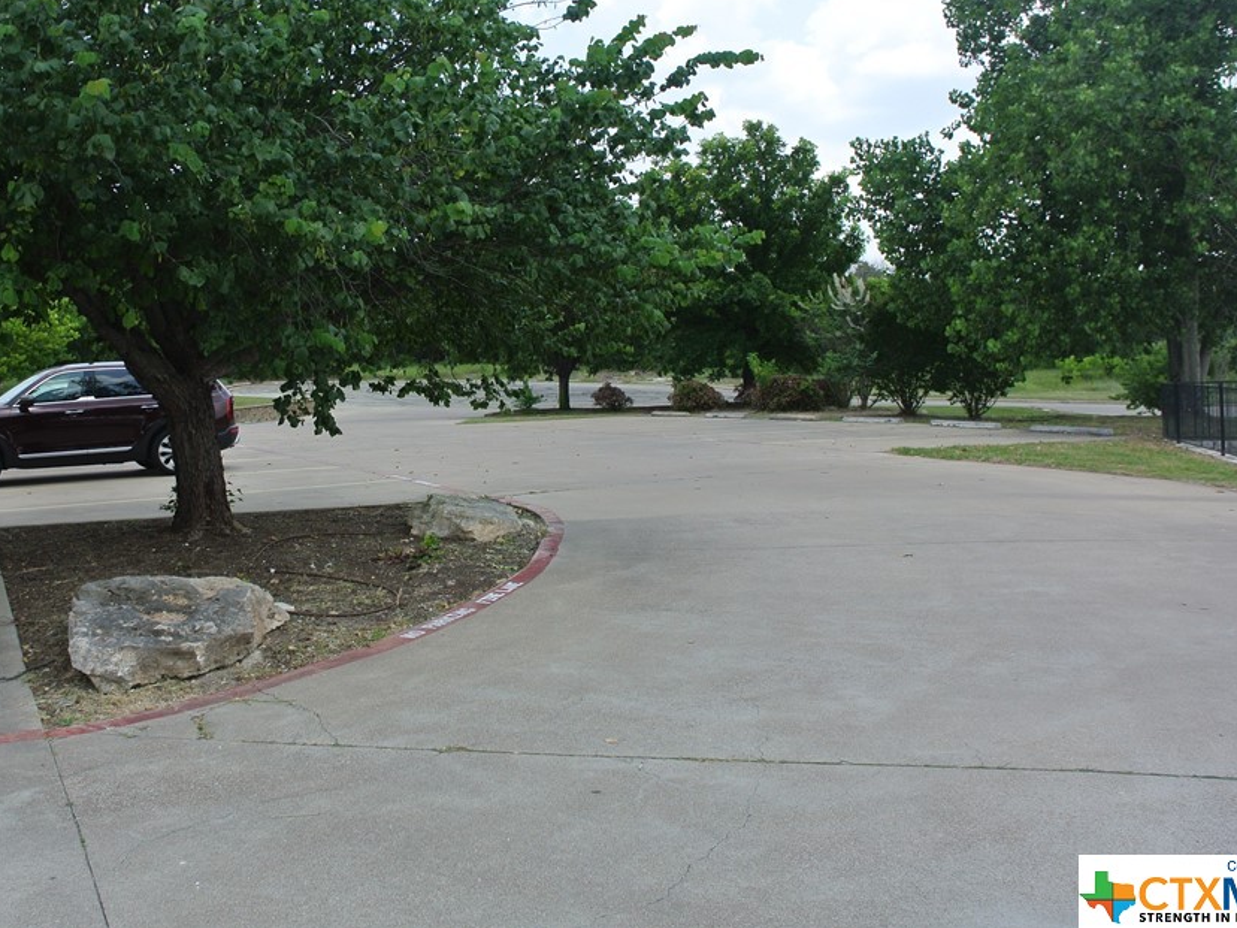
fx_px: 1215
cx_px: 494
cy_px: 390
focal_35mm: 34
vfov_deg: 41.7
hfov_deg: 53.6
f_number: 4.5
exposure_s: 1/500
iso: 100
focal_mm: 10
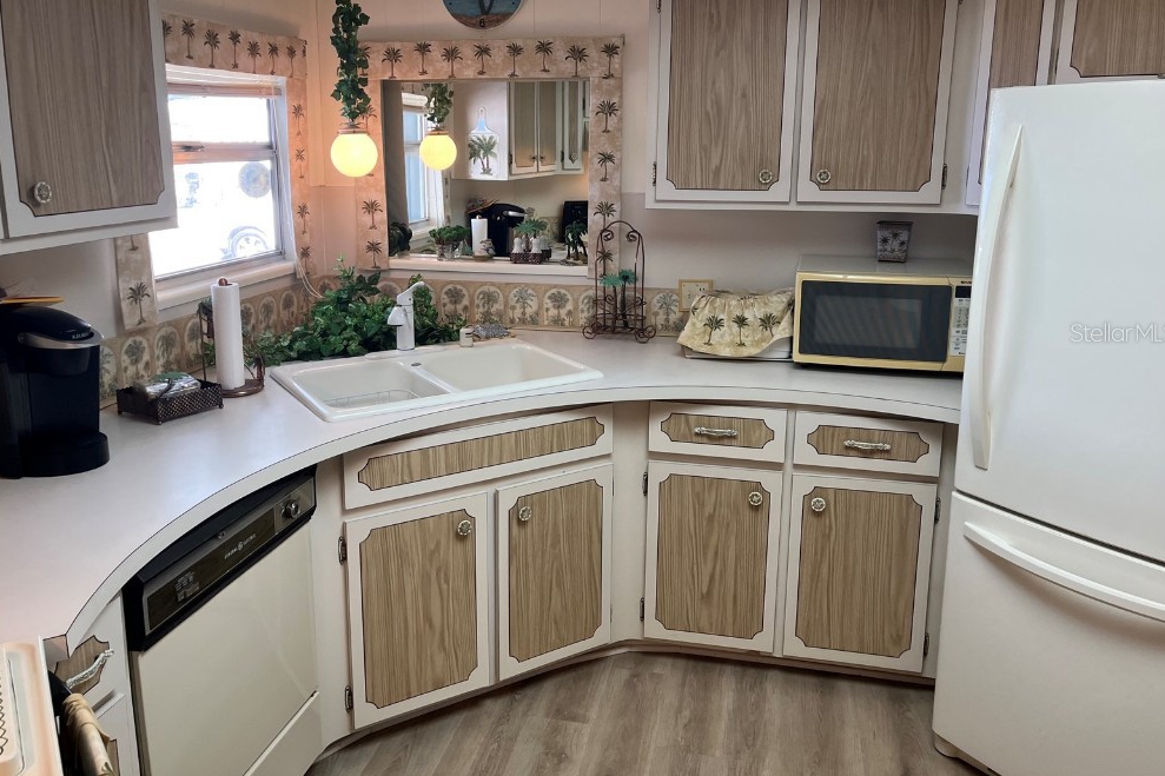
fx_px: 906
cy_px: 332
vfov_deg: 46.3
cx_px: 578
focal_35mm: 28
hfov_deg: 65.5
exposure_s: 1/120
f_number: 1.6
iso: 100
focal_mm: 5.1
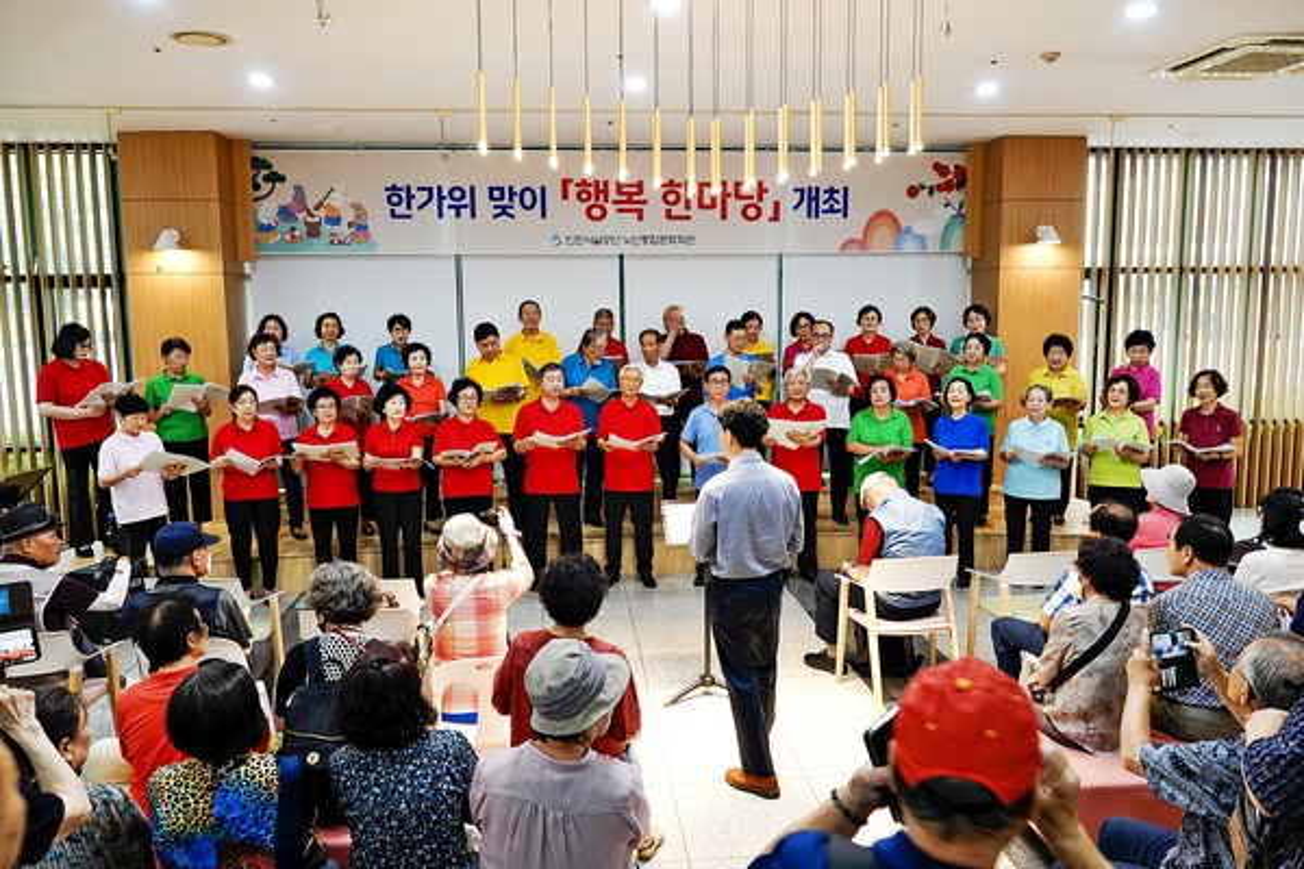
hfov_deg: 73.7
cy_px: 434
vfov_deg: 53.1
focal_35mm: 24
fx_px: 869
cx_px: 652
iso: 125
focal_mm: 8.8
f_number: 2.4
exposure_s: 1/30
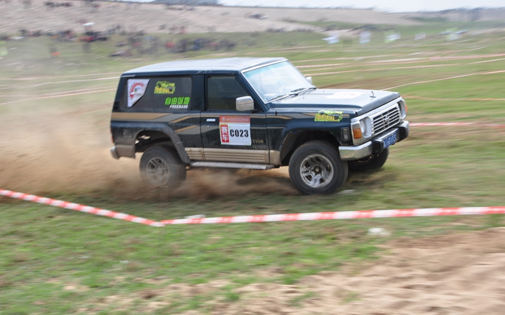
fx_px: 895
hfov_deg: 31.5
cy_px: 160
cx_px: 253
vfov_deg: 20.0
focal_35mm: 65
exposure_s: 1/60
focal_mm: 42
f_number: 22
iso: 250
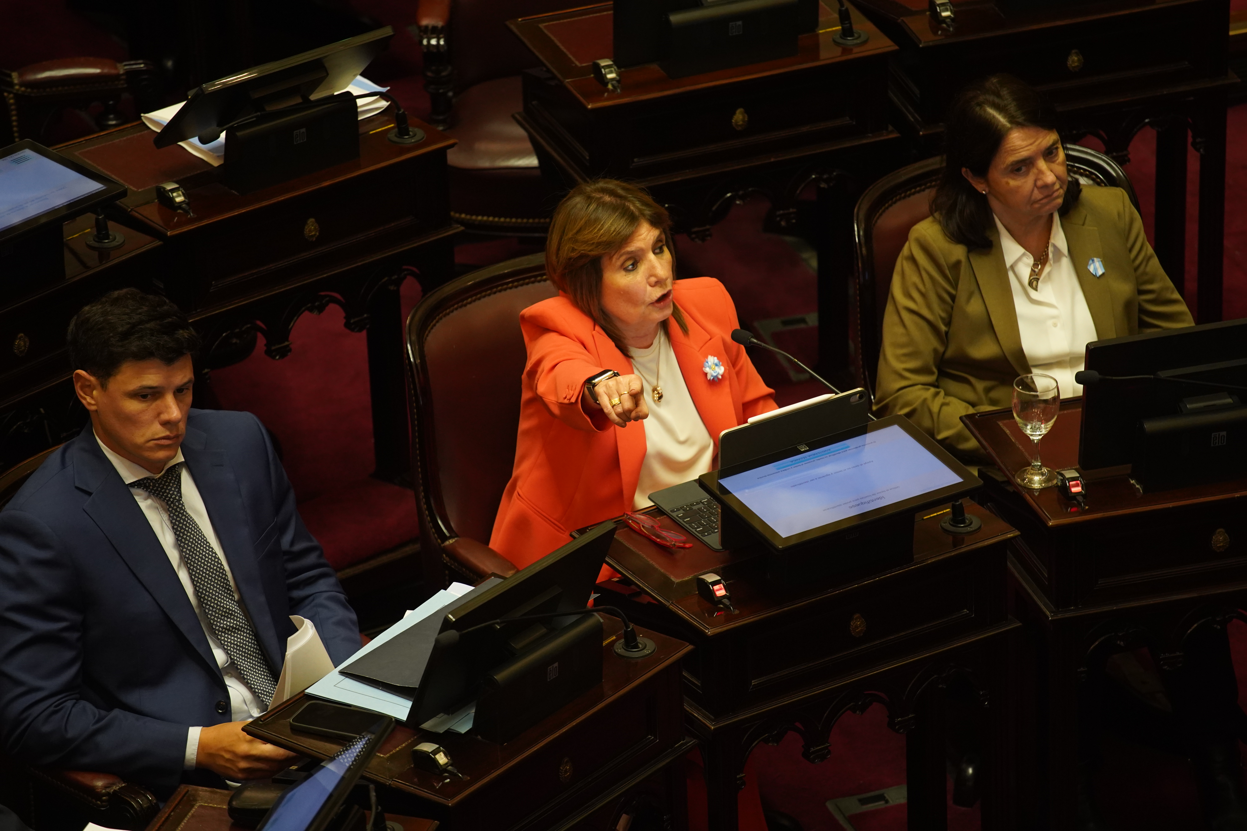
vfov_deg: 6.9
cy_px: 416
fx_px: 6927
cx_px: 624
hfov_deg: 10.3
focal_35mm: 200
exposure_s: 1/160
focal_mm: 200
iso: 3200
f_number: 4
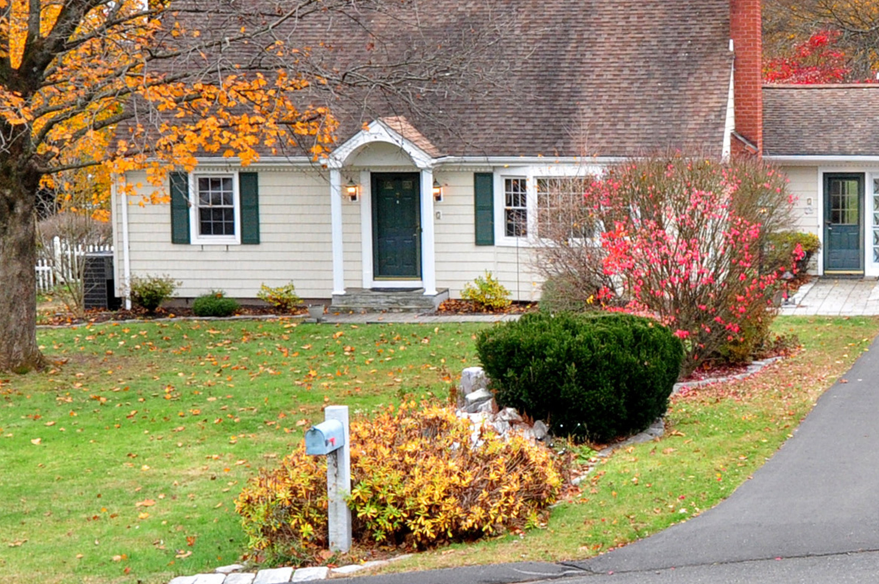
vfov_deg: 28.7
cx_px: 601
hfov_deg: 42.1
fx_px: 1122
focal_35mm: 46
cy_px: 142
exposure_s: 1/160
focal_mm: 20
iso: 800
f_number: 8
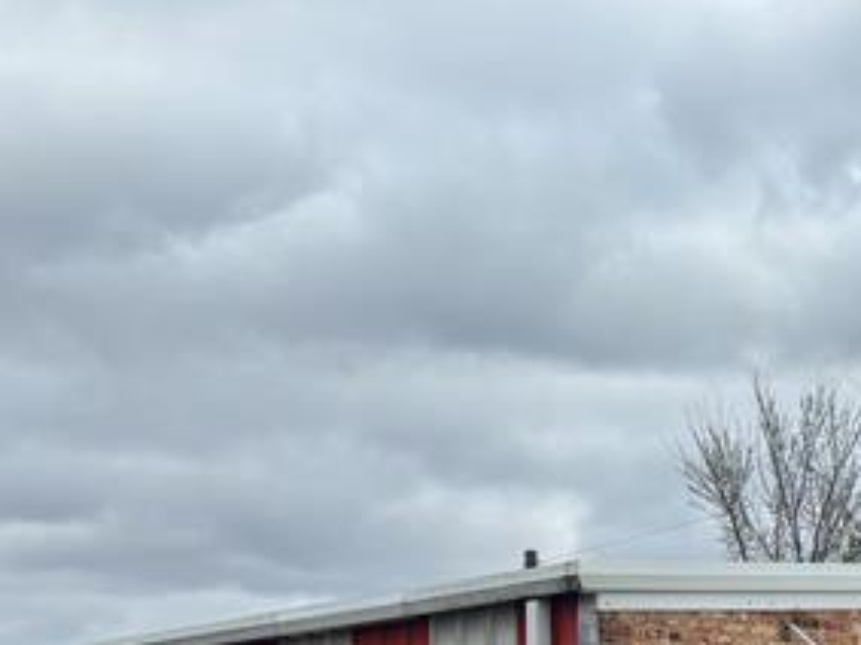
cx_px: 922
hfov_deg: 20.0
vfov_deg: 14.5
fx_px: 2337
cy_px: 1010
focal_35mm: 94
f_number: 1.6
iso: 50
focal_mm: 5.96
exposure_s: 1/2242
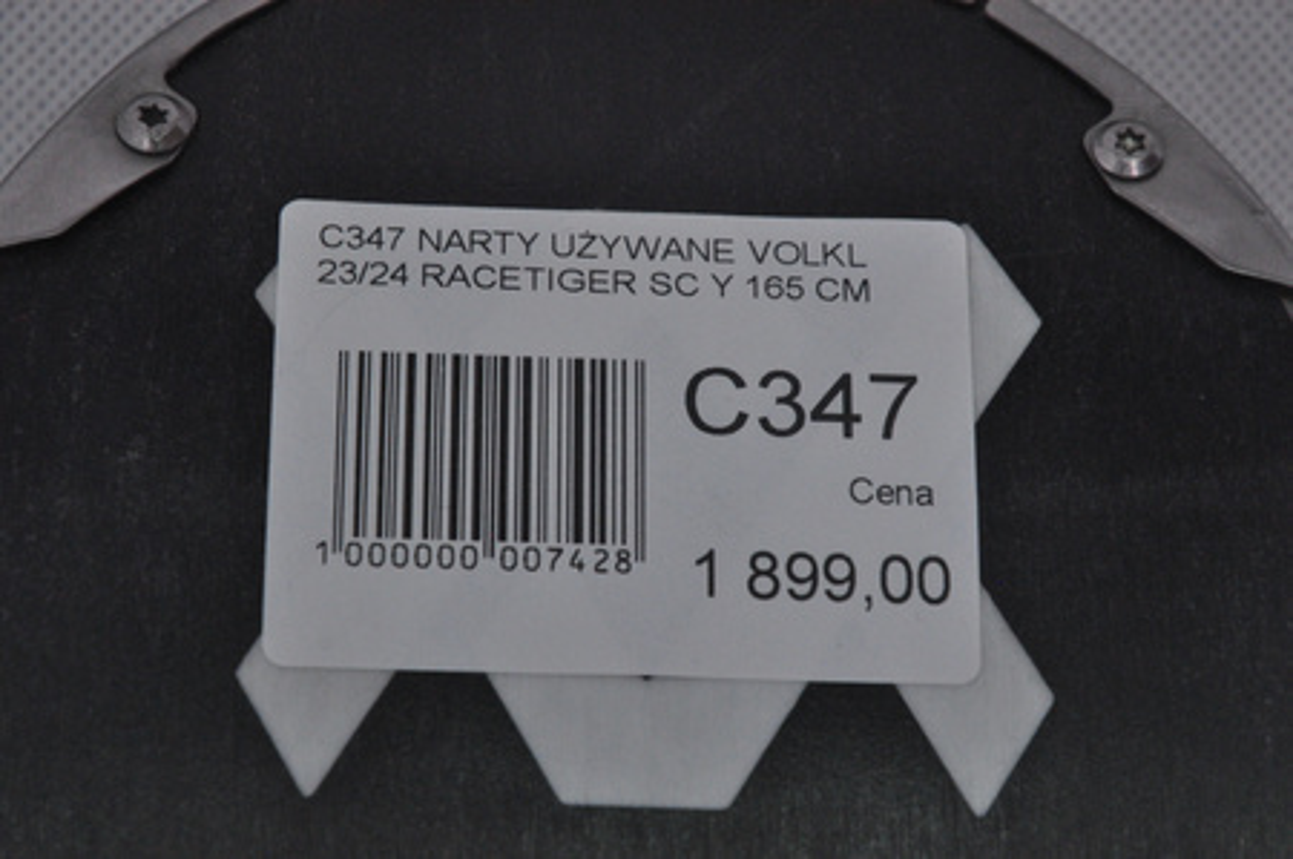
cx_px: 646
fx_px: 5651
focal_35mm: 158
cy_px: 430
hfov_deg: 13.1
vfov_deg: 8.7
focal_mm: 105
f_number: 9.5
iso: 3200
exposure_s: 1/125
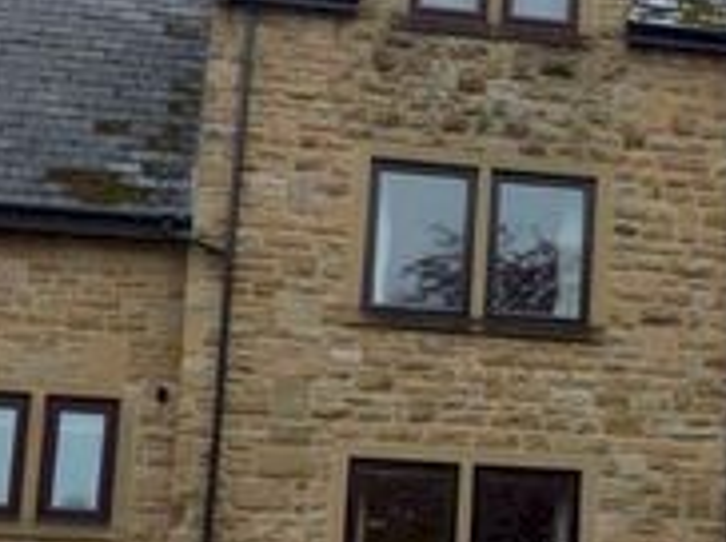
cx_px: 925
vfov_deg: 14.2
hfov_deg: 17.8
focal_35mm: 104
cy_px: 341
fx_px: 2178
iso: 100
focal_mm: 4.9
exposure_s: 1/100
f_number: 4
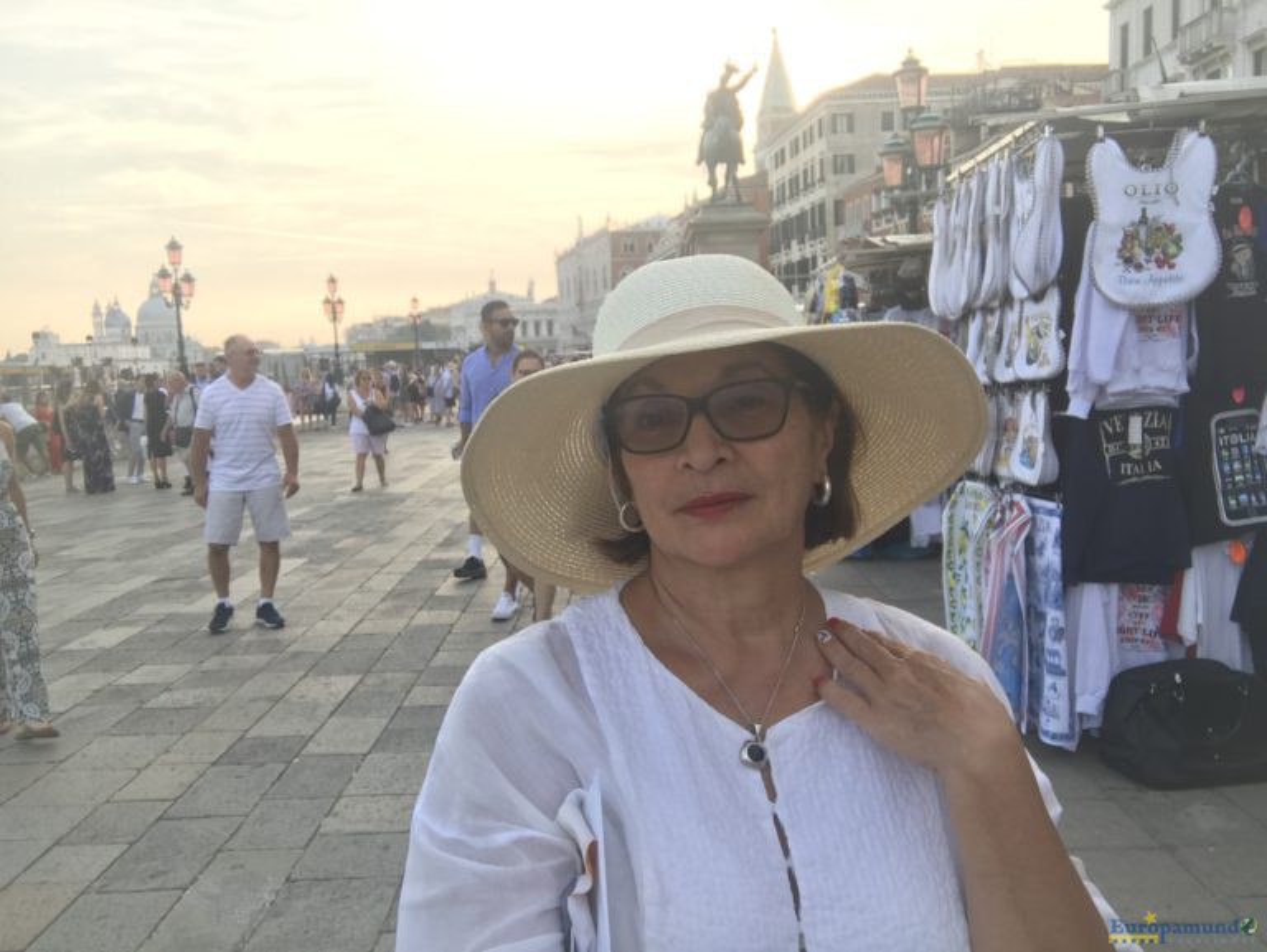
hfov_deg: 56.8
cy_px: 476
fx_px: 1172
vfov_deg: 44.2
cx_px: 634
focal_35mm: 32
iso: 25
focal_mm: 2.87
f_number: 2.2
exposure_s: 1/118
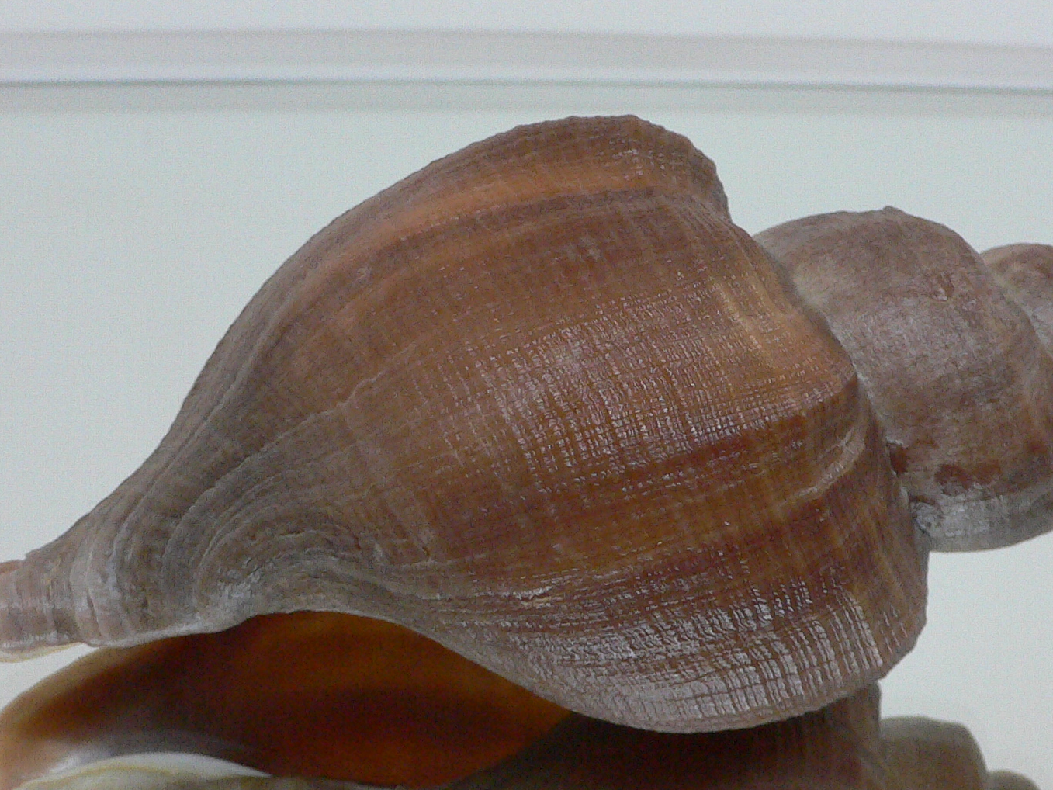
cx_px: 594
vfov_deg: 28.0
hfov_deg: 36.8
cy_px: 379
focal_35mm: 52
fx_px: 1582
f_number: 2.8
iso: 200
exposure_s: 1/50
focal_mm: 4.6
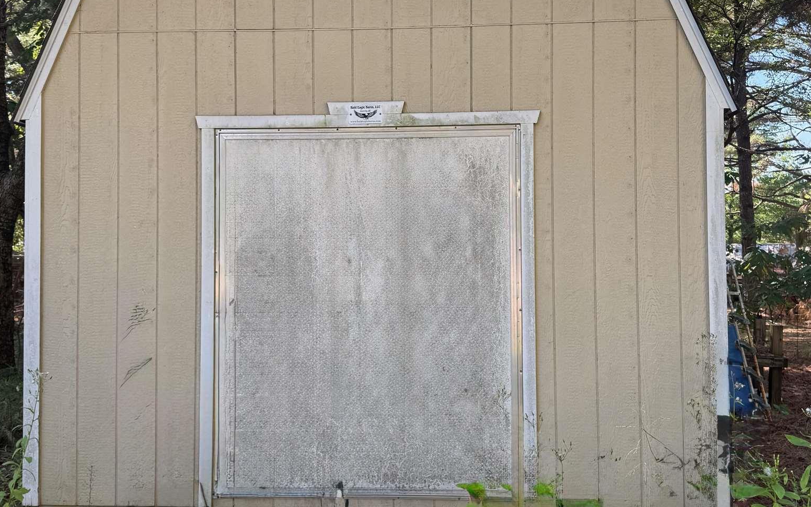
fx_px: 840
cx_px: 415
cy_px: 221
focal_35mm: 38
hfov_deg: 51.5
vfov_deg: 33.5
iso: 80
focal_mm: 6.76
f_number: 1.78
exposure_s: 1/428
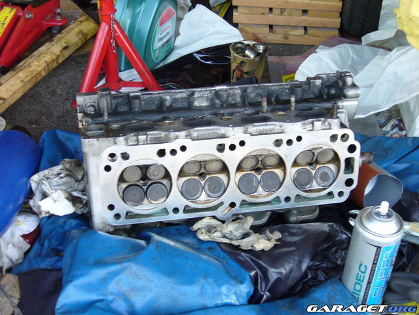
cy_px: 158
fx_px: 605
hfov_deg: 38.2
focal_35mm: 50
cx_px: 210
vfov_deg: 29.1
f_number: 3.3
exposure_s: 1/25
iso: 80
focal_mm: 8.3
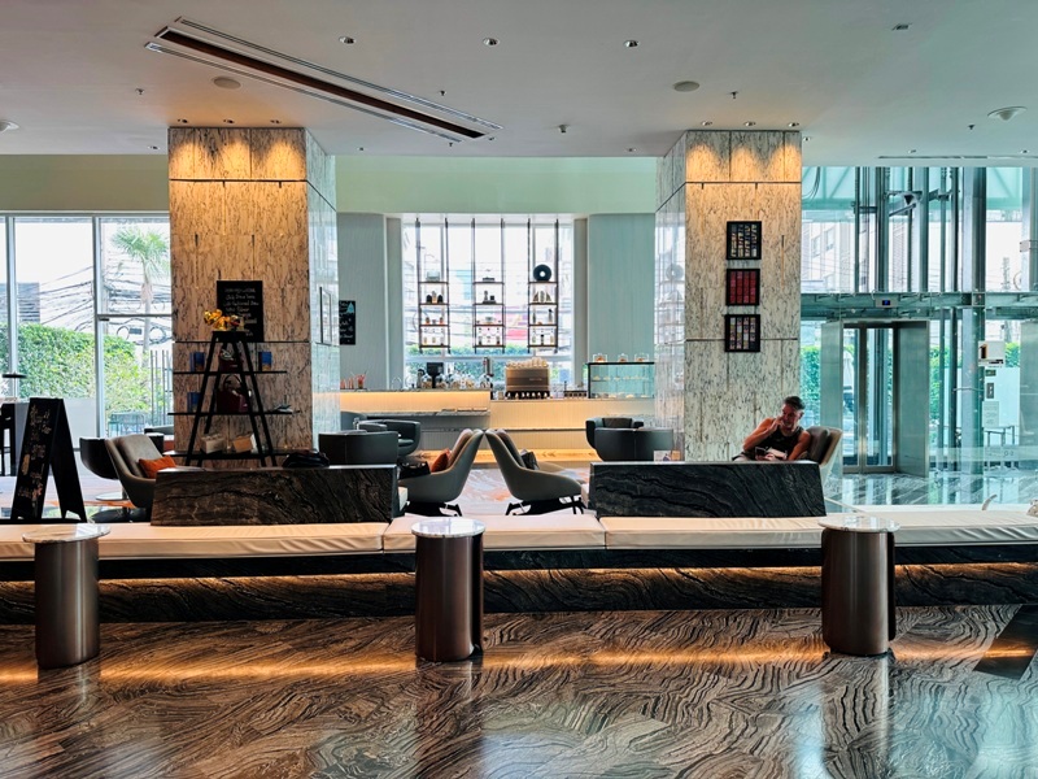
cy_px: 390
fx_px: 720
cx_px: 519
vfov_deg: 56.8
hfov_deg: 71.6
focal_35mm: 24
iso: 80
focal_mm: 6.86
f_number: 1.78
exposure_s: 1/100
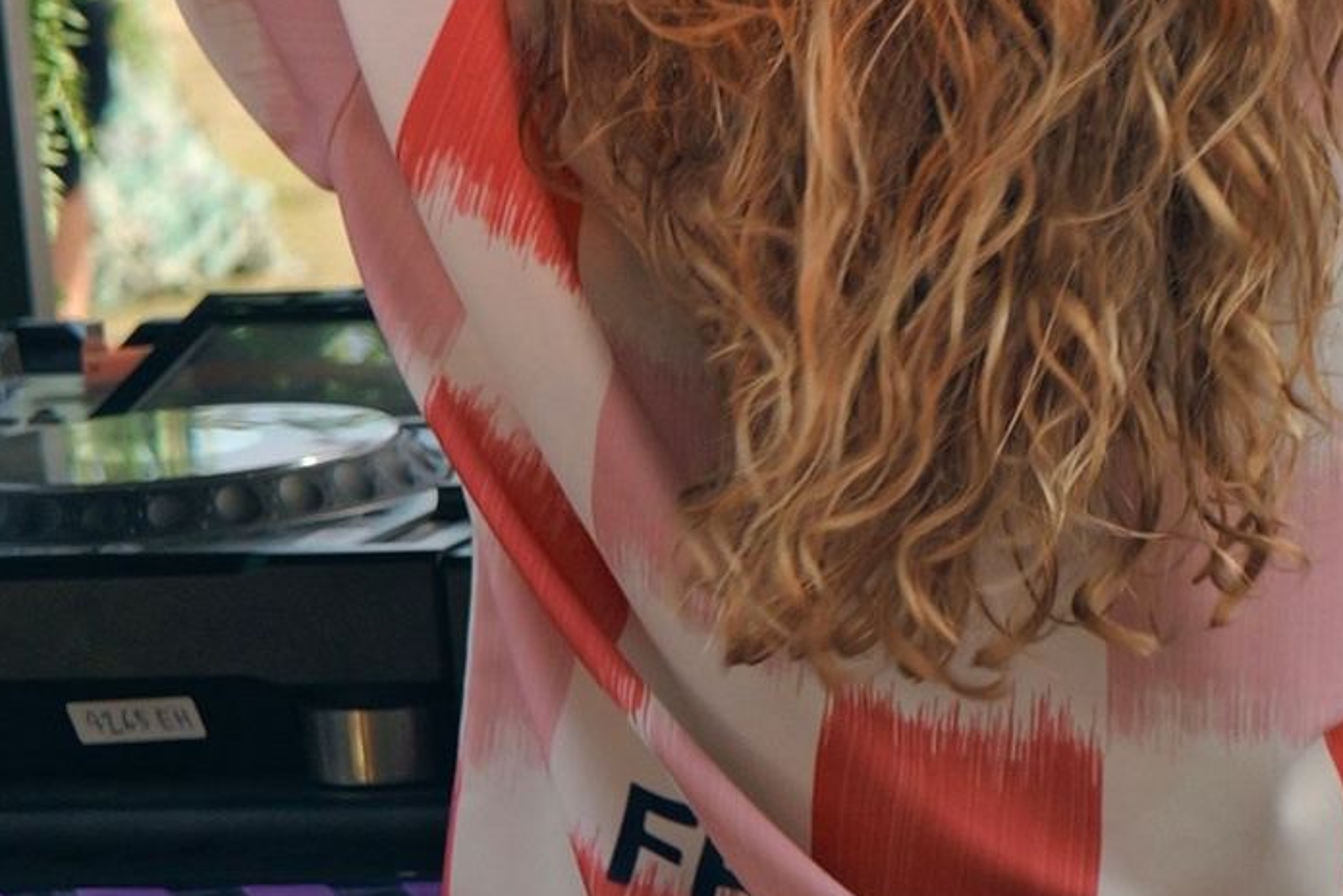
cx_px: 1847
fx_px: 10296
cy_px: 514
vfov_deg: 5.0
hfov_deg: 7.4
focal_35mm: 276
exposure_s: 1/400
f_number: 6.3
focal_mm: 50
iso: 320
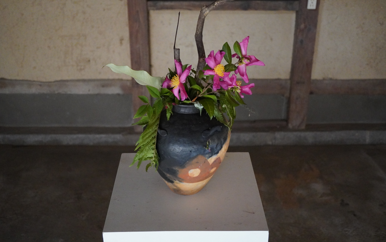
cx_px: 193
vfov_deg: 28.0
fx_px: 484
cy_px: 126
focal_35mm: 46
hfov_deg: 43.5
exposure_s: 1/125
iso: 6400
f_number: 3.5
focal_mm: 30
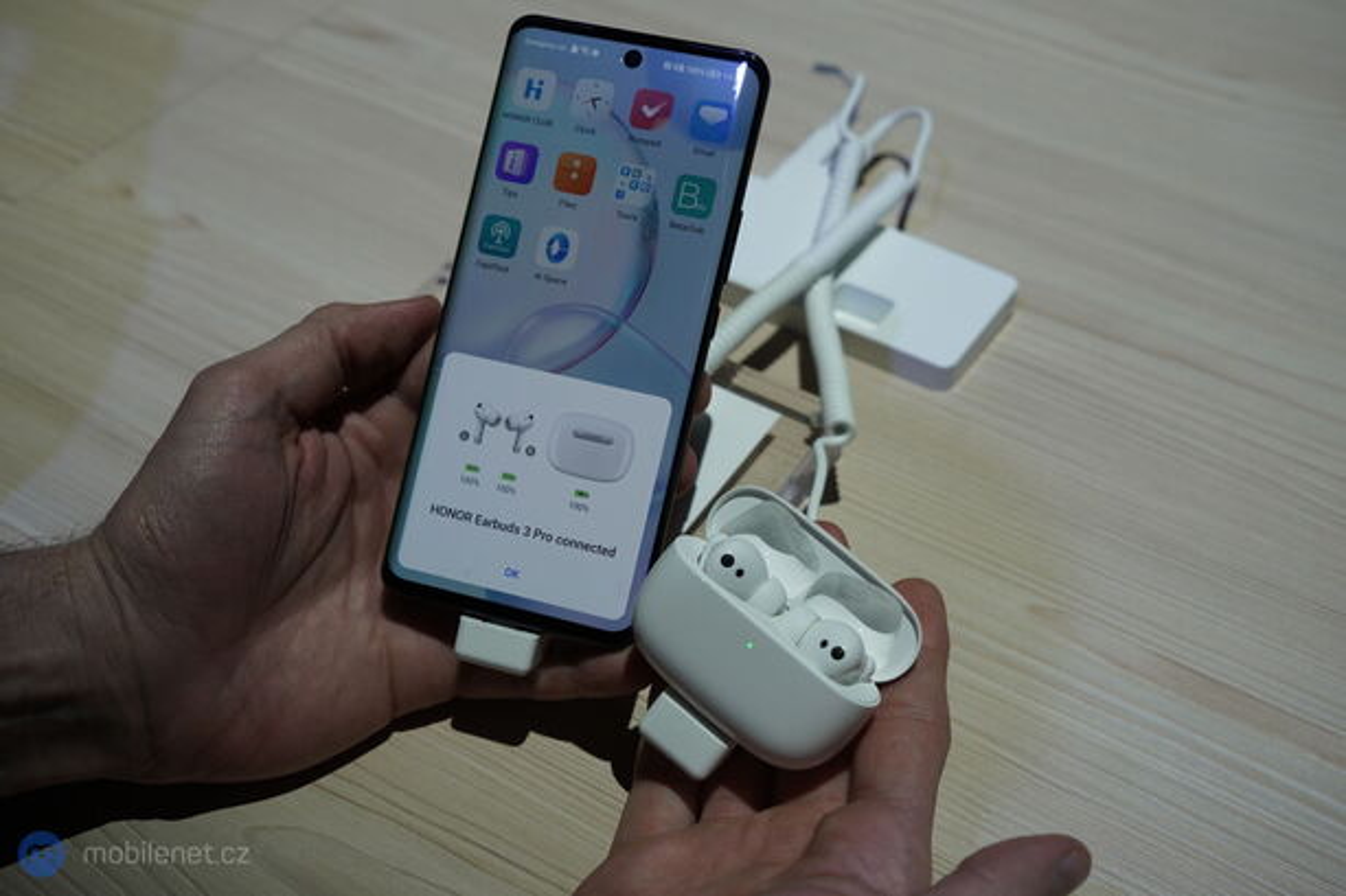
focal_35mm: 45
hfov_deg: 43.6
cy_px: 448
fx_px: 1682
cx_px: 673
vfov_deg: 29.8
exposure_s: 1/160
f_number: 6.3
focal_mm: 45
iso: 640
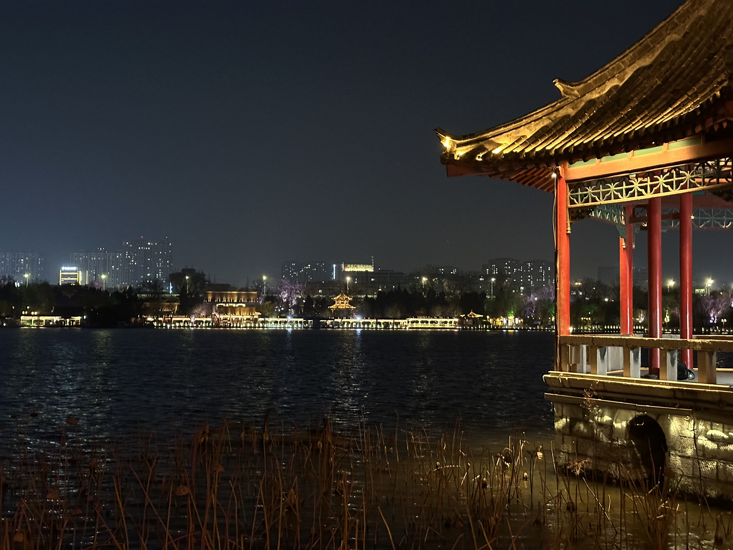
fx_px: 1016
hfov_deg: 39.7
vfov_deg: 30.3
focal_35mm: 48
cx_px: 366
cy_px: 275
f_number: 1.78
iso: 640
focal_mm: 6.86
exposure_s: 1/26
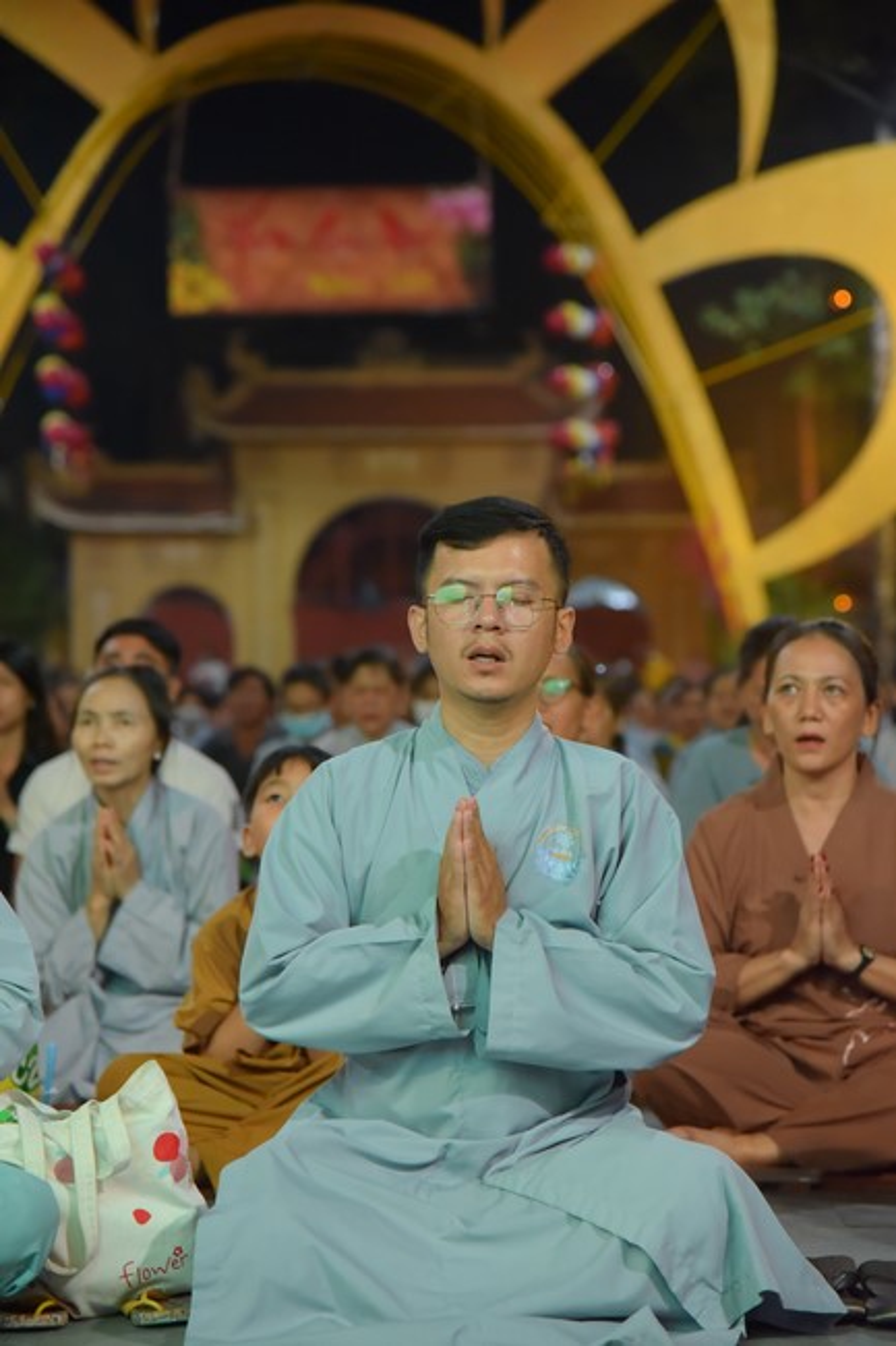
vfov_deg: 19.5
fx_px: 3922
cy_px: 673
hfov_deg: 13.0
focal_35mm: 105
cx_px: 448
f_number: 5
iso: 2500
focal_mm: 105
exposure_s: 1/125
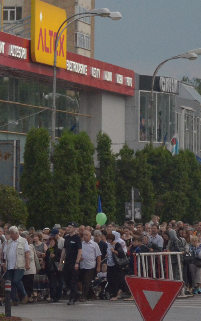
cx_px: -34
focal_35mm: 308
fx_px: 2700
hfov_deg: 4.3
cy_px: 19
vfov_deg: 6.8
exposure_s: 1/320
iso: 1600
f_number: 5
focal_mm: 70
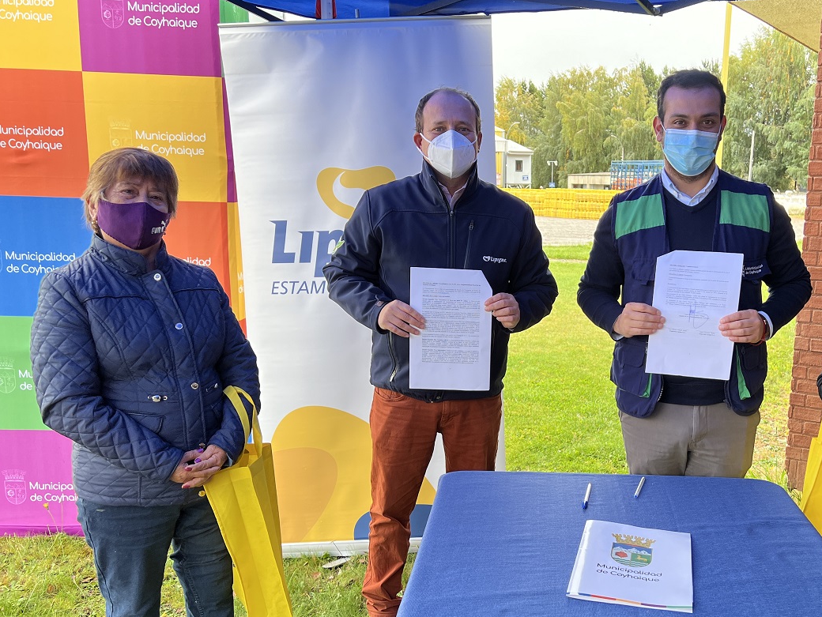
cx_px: 549
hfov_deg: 50.4
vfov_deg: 39.6
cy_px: 363
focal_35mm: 36
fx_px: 855
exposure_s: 1/289
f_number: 1.5
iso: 40
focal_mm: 5.7
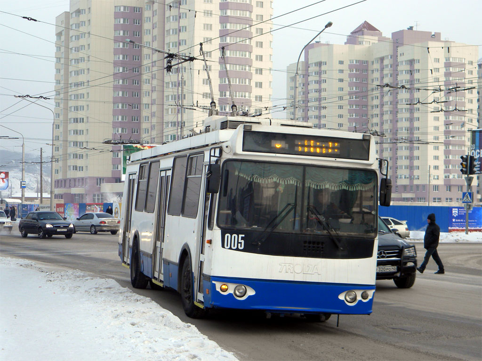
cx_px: 241
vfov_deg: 21.9
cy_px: 180
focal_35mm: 67
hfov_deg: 29.0
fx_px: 933
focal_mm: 12.2
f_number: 4.3
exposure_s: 1/230
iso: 80
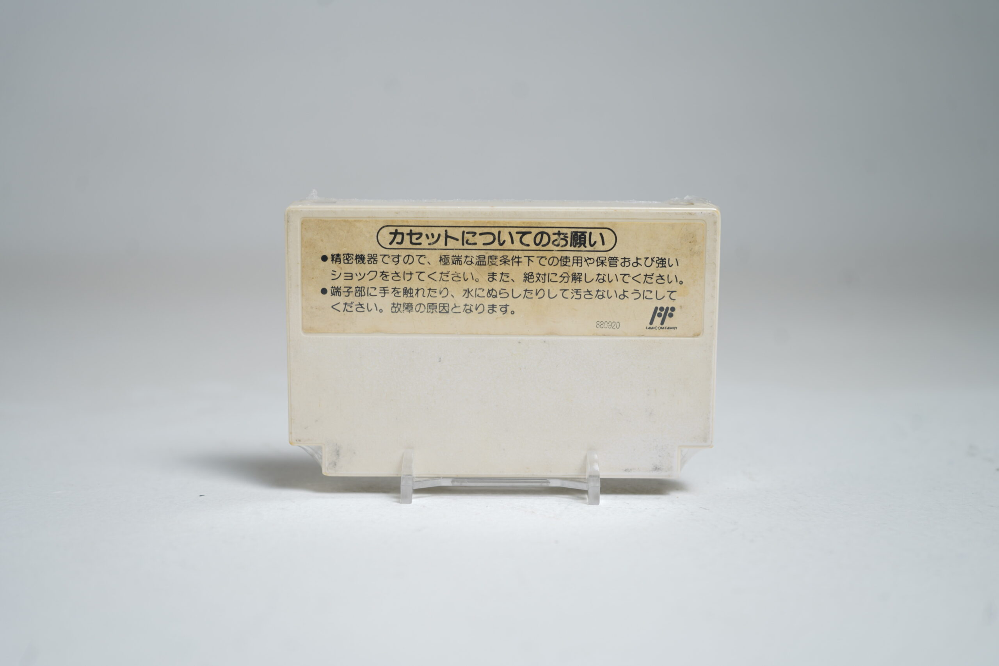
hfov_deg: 39.6
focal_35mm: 50
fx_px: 1387
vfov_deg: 27.0
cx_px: 500
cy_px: 333
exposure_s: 1/10
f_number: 5
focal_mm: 50
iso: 64
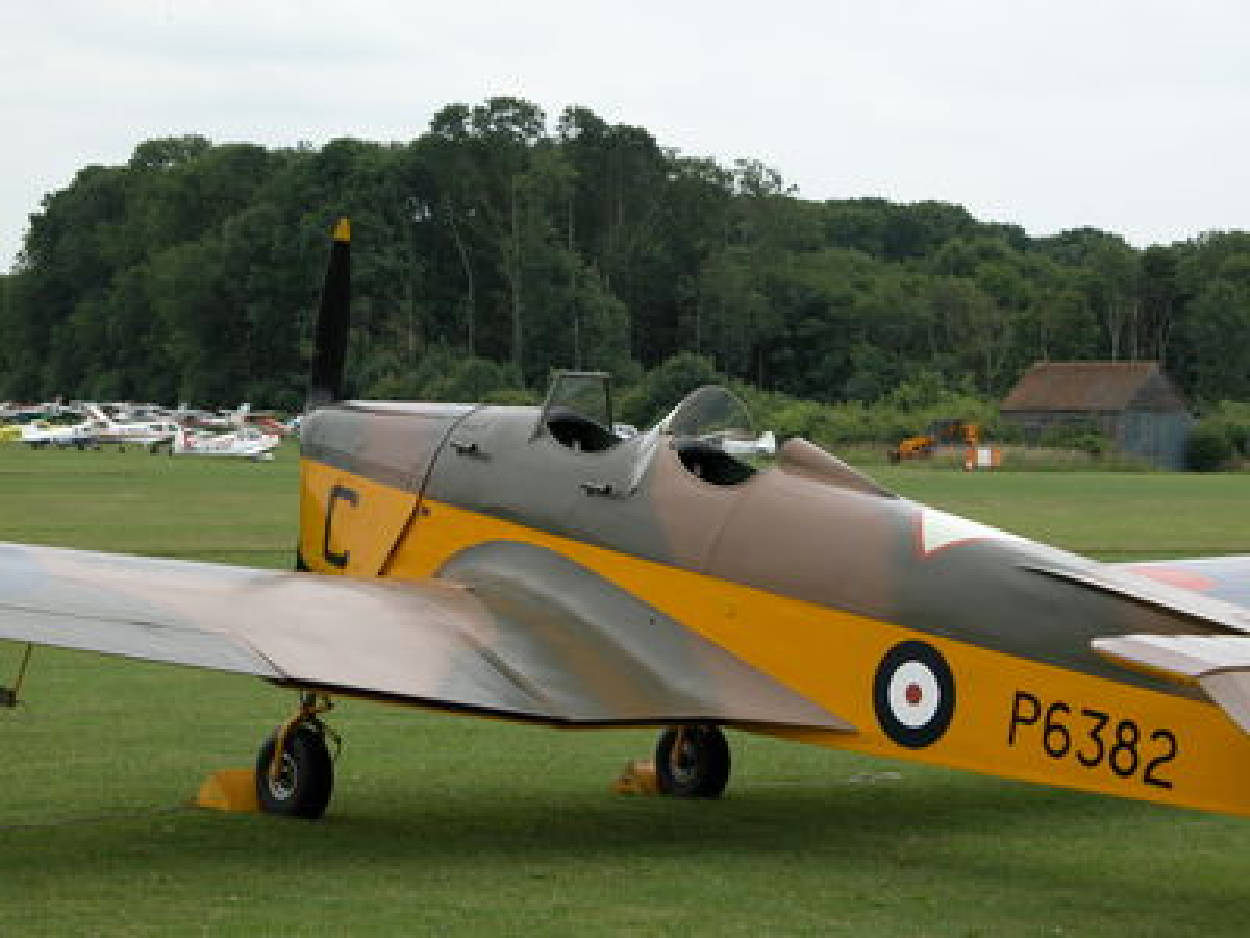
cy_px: 469
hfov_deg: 18.4
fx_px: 3864
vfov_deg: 13.8
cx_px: 625
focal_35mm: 107
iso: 100
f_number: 5.2
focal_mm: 27.3
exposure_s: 1/340
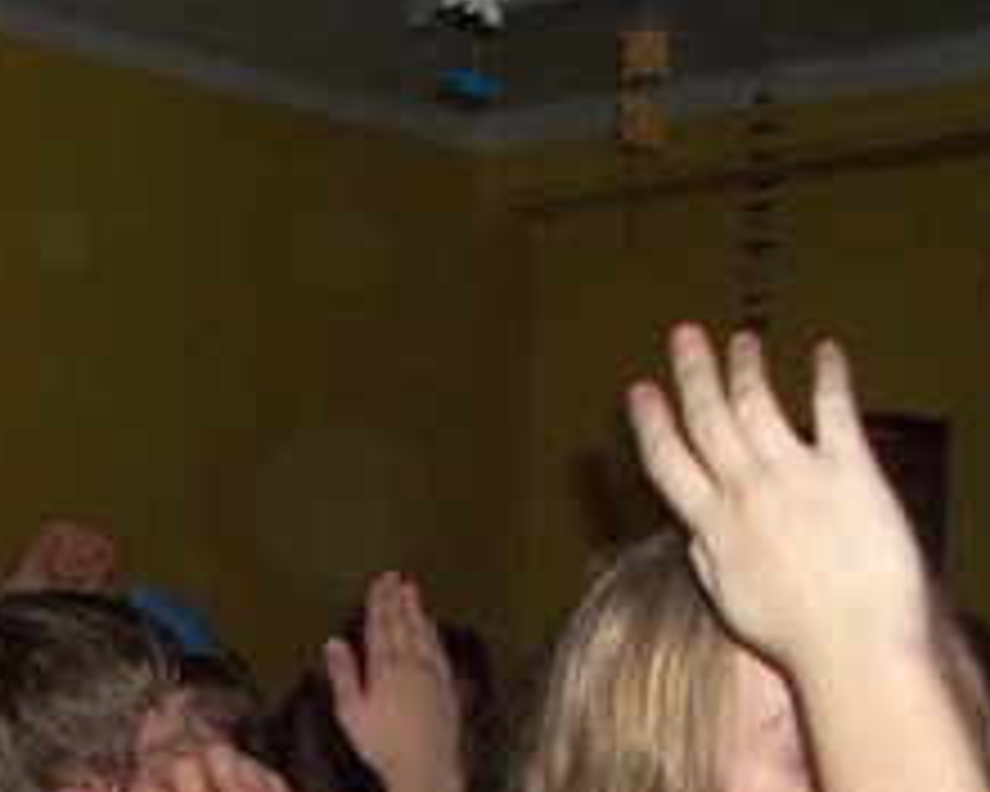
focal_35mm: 85
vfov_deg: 17.1
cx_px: 166
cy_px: 1008
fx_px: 2491
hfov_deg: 22.1
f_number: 2.9
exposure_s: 1/30
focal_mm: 5.7
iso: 64
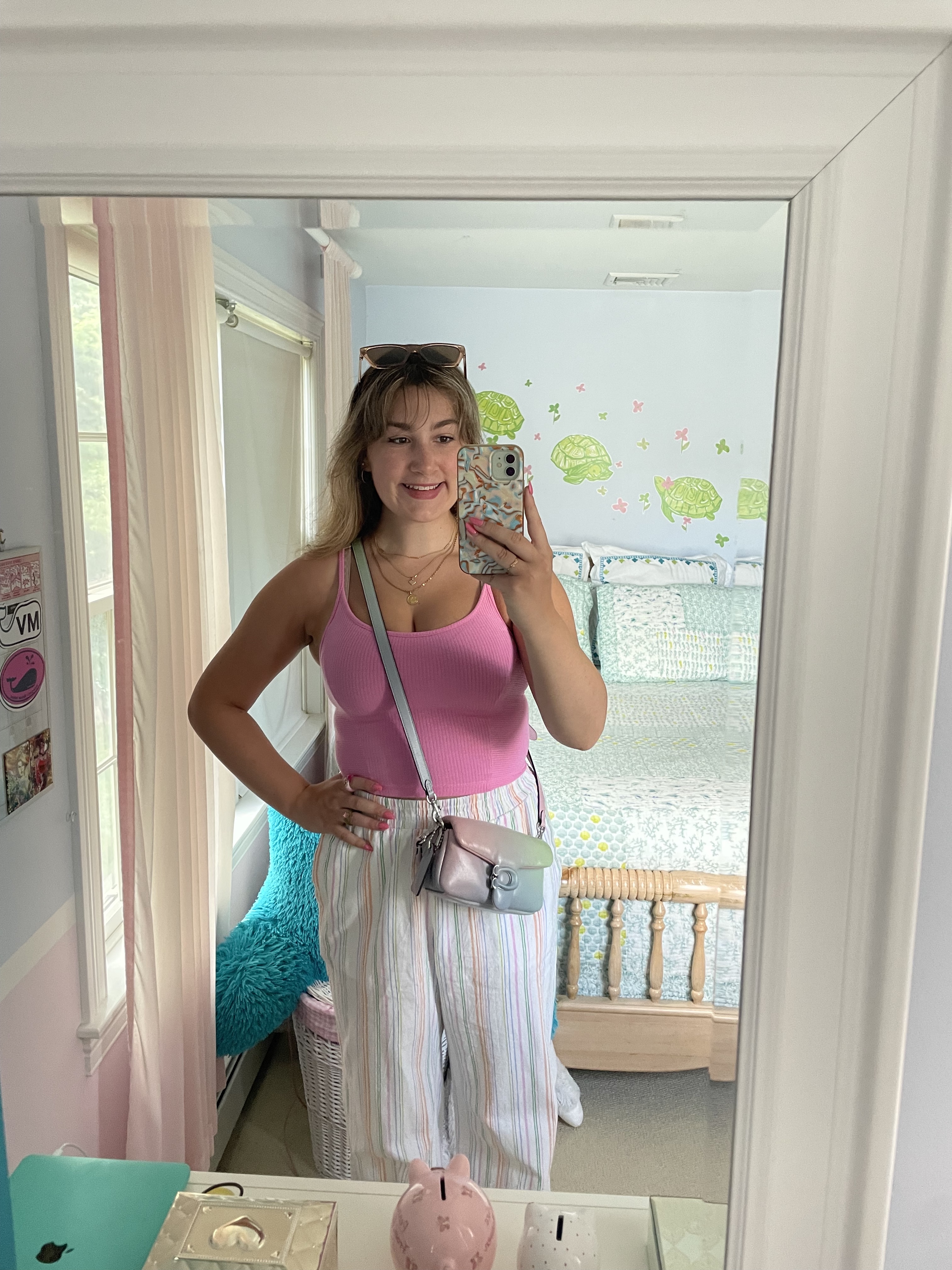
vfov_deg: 67.3
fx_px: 953
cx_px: 476
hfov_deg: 53.1
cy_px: 635
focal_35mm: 26
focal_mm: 4.2
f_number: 1.6
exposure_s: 1/60
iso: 250
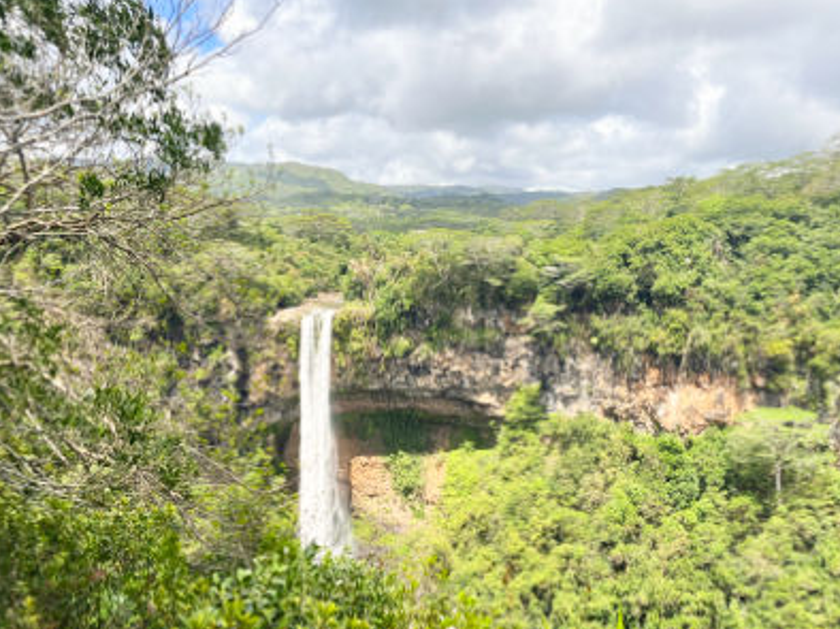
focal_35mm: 33
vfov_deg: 42.8
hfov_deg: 55.3
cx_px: 390
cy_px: 361
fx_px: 800
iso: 50
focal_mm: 5.1
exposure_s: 1/2222
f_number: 1.6
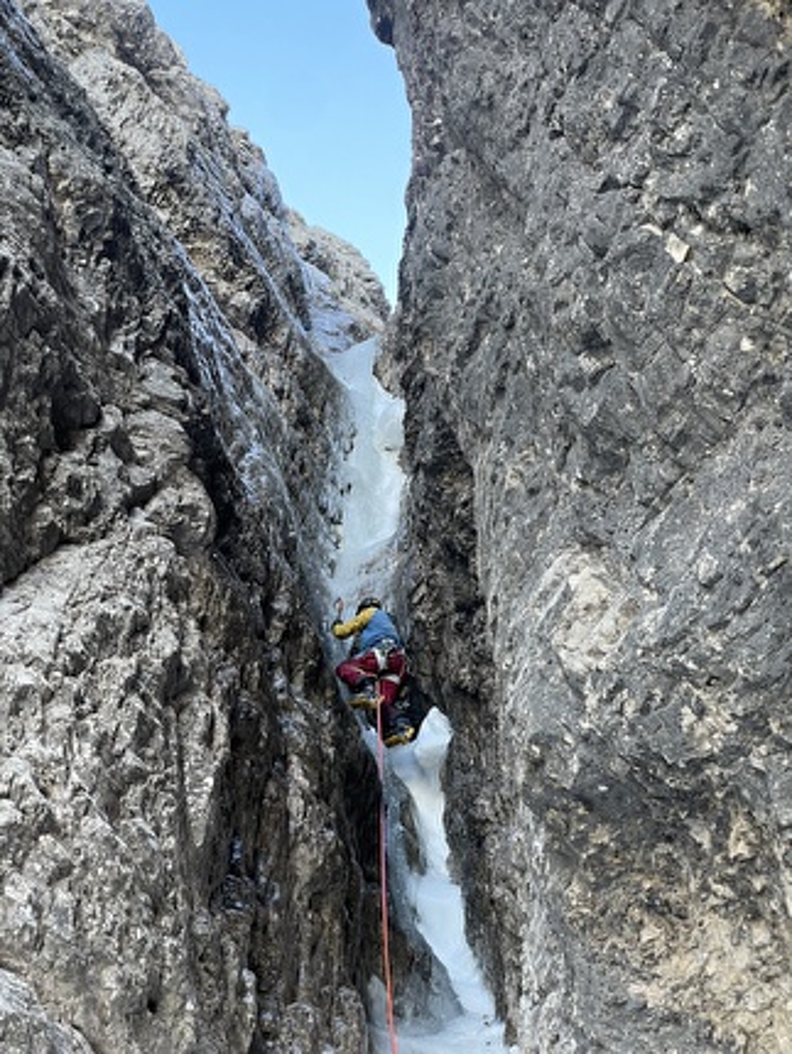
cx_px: 396
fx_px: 1585
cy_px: 527
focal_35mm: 52
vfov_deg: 36.8
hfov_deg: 28.1
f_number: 2
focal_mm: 6
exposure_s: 1/99
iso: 50
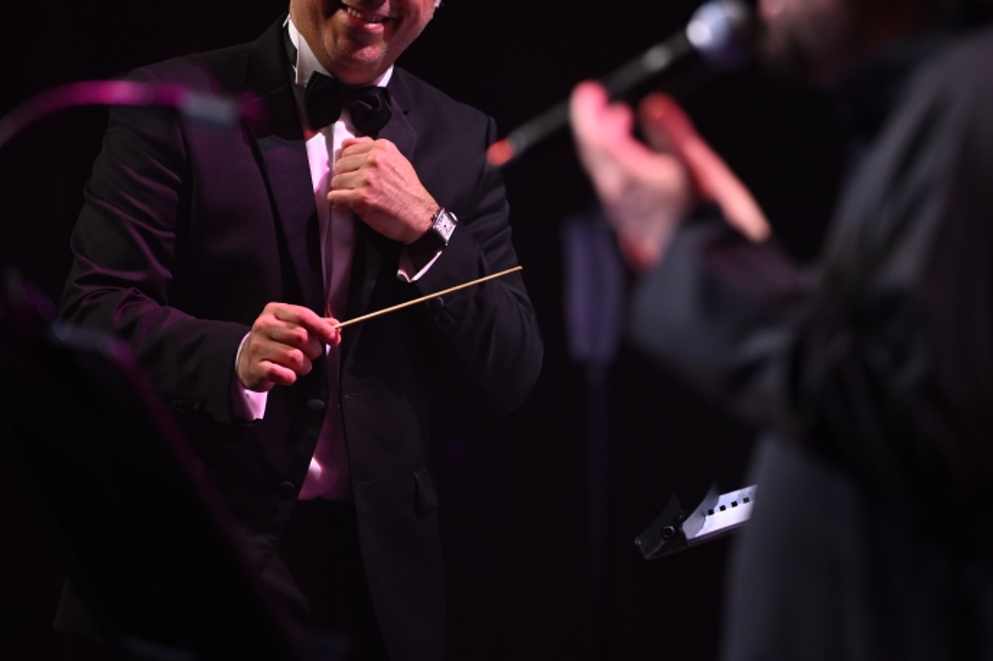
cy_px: 159
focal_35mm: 349
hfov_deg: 5.9
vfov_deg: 3.9
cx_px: 589
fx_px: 9622
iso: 640
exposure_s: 1/125
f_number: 2.8
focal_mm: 200
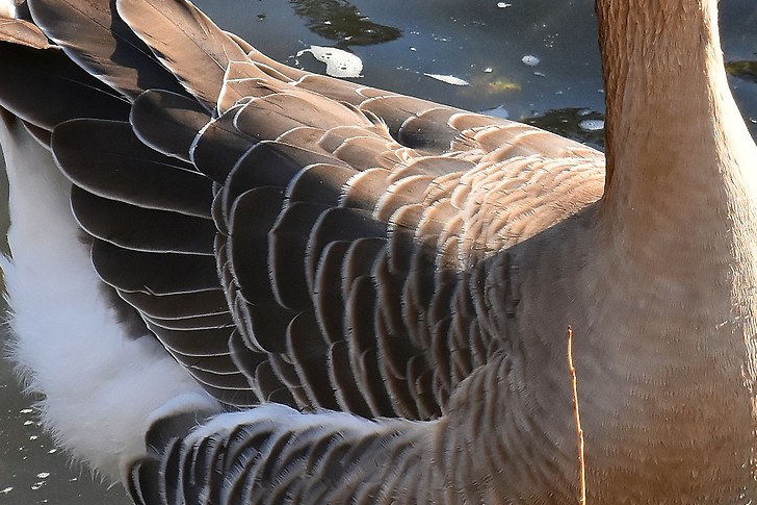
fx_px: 9873
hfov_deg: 4.4
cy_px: -51
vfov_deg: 2.9
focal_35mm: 470
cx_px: 750
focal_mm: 95
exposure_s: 1/400
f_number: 8
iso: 800
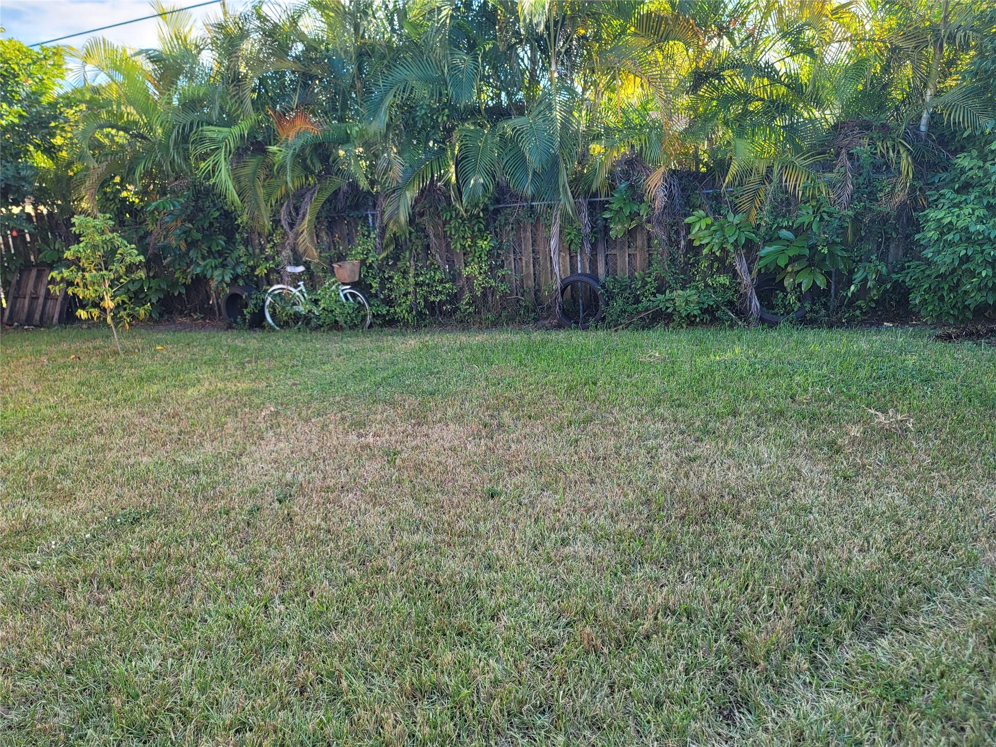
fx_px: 719
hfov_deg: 69.4
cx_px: 498
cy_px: 374
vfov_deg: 54.9
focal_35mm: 25
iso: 40
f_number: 1.8
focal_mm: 7
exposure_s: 1/120
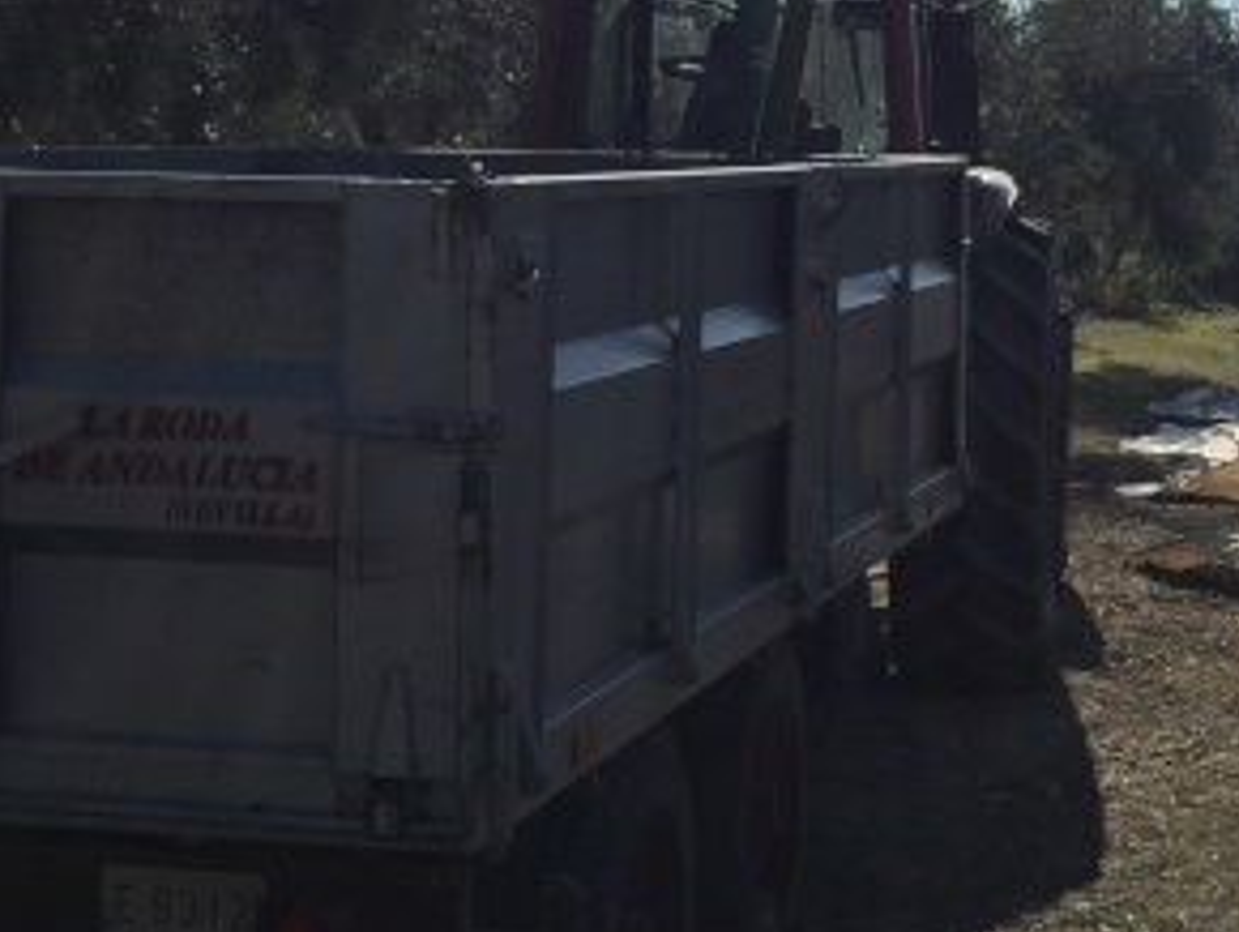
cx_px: 602
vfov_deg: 18.2
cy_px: 118
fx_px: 2866
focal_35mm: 80
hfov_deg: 24.4
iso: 32
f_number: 2.2
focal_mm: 4.15
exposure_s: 1/6623
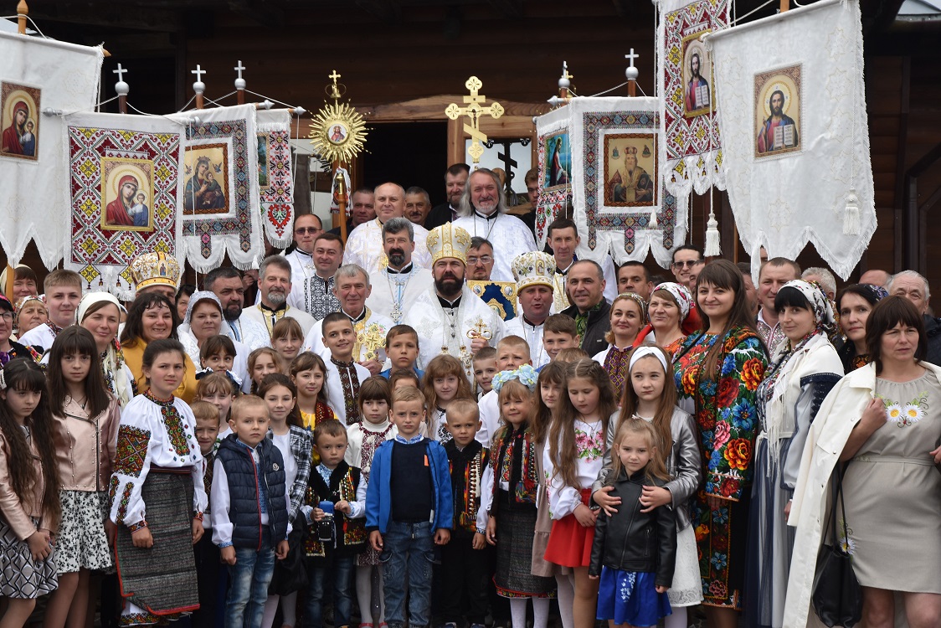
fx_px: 1726
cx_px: 470
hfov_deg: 30.5
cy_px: 314
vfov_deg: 20.6
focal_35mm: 66
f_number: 5.6
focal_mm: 44
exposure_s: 1/250
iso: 200
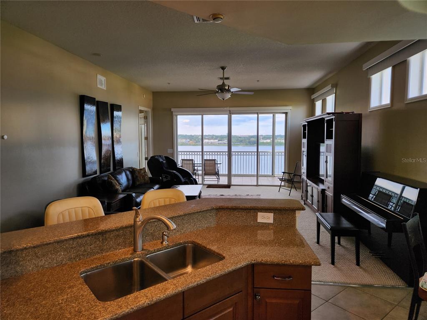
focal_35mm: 23
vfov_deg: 58.9
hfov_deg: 73.9
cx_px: 214
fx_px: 284
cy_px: 160
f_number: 1.8
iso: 50
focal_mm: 5.4
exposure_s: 1/120
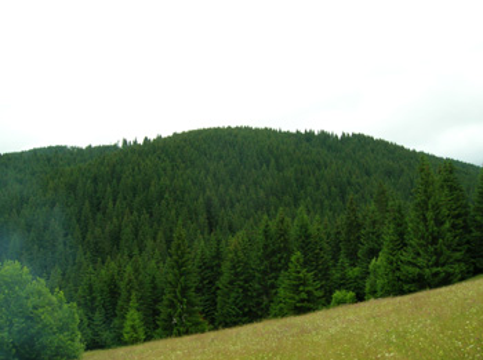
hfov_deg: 52.7
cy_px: 183
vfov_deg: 40.6
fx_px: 487
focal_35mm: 35
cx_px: 237
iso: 50
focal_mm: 5.7
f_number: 4.9
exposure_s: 1/45.7
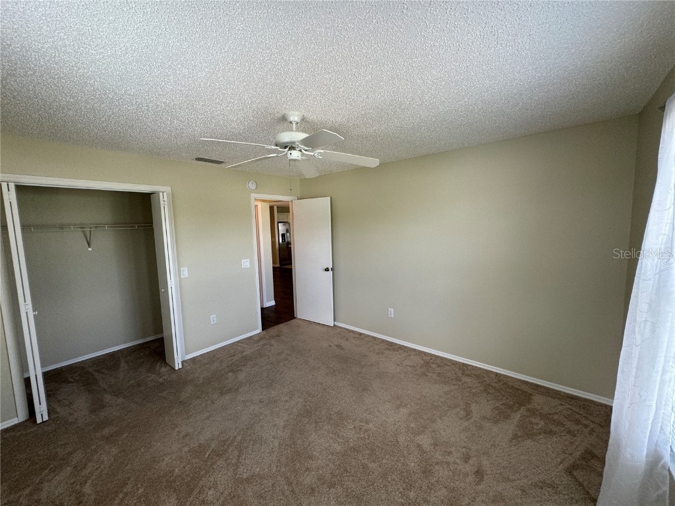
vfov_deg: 85.7
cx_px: 338
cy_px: 253
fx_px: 273
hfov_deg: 102.1
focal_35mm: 14
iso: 100
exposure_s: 1/99
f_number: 2.2
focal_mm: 2.22
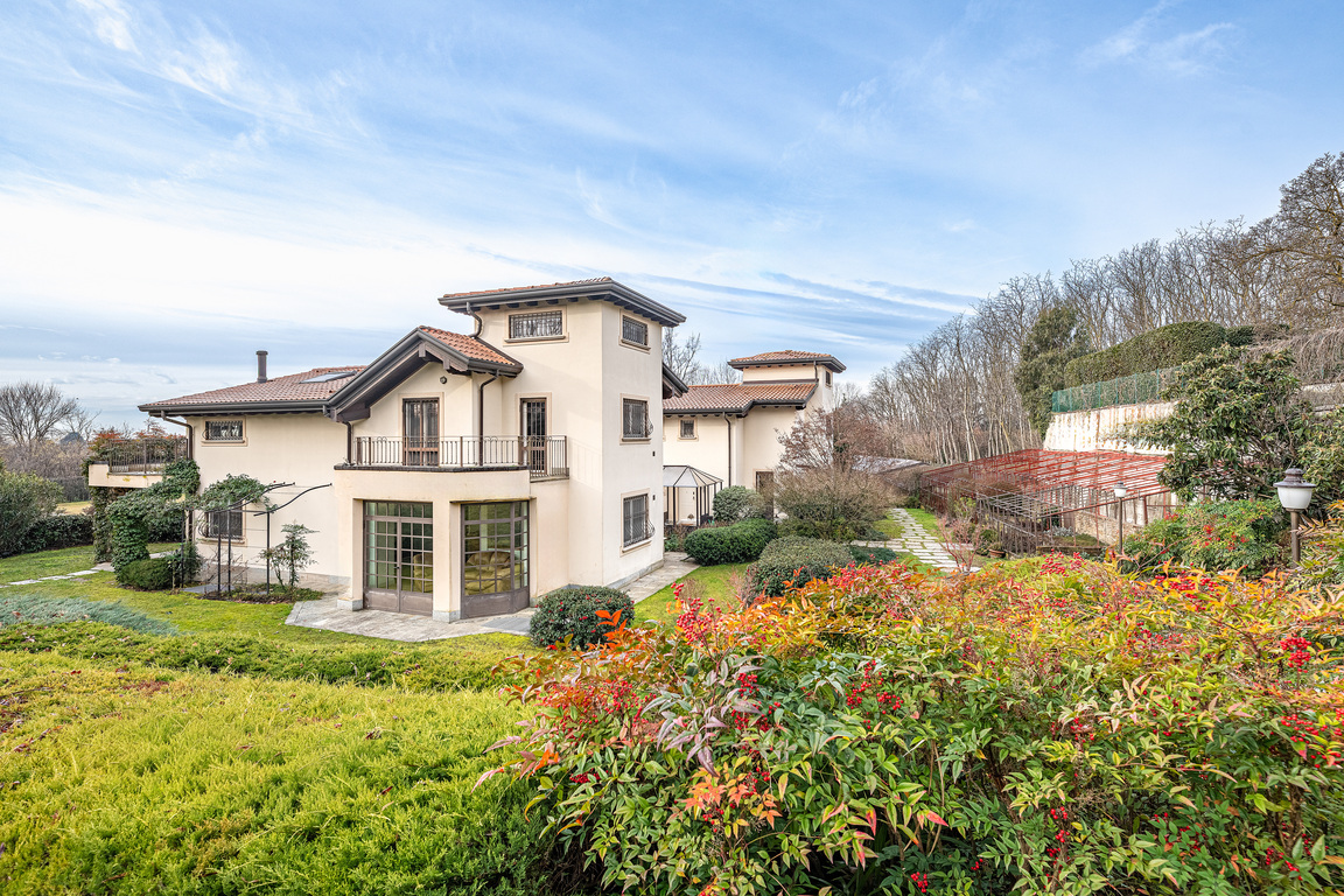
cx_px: 672
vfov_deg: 70.4
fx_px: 635
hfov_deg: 93.3
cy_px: 448
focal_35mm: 17
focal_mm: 17
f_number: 7.1
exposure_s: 1/800
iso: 200
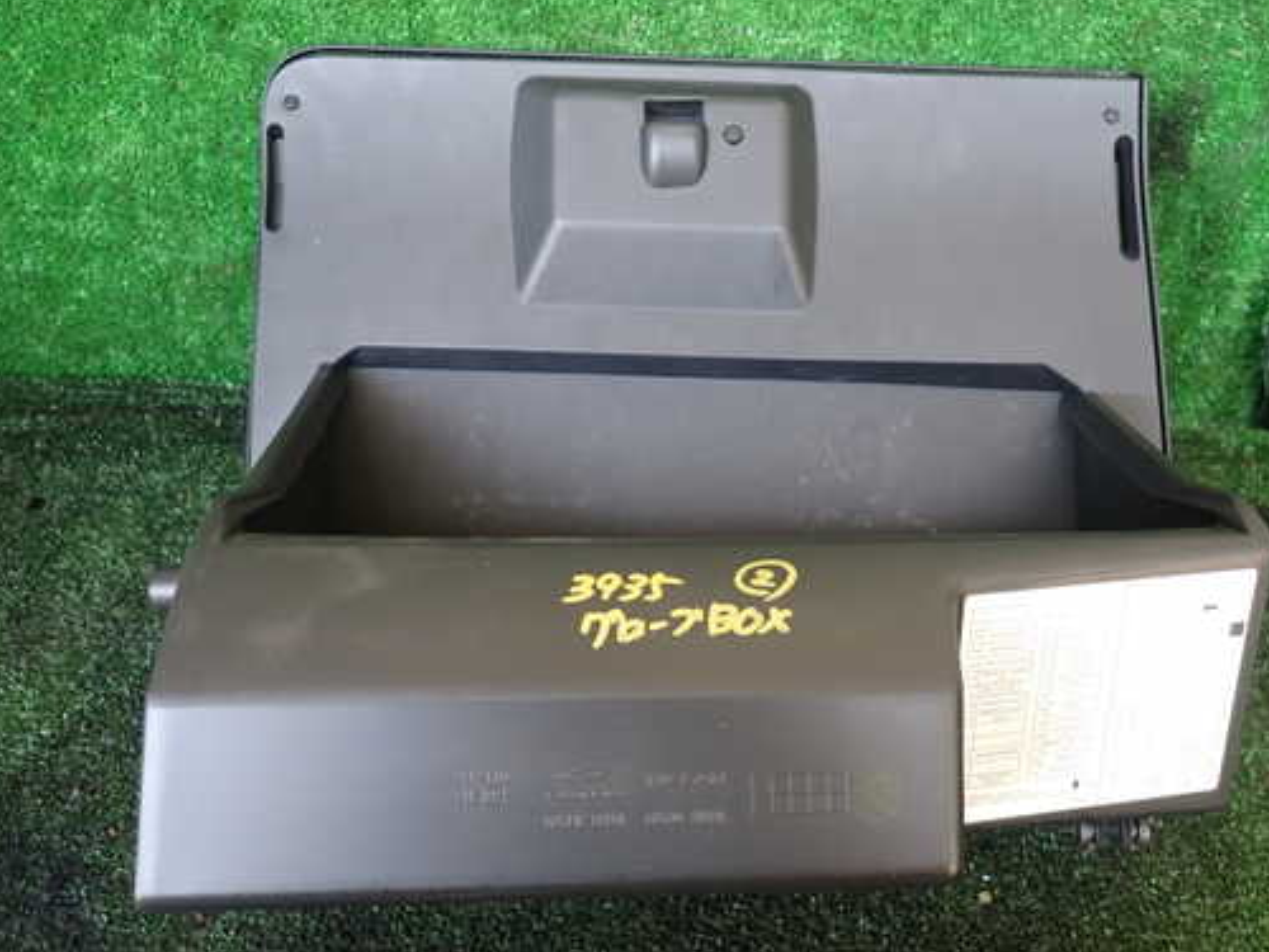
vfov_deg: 46.8
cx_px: 703
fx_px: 1100
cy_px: 449
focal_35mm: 30
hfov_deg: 59.8
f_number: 2
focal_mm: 4.5
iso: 200
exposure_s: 1/60
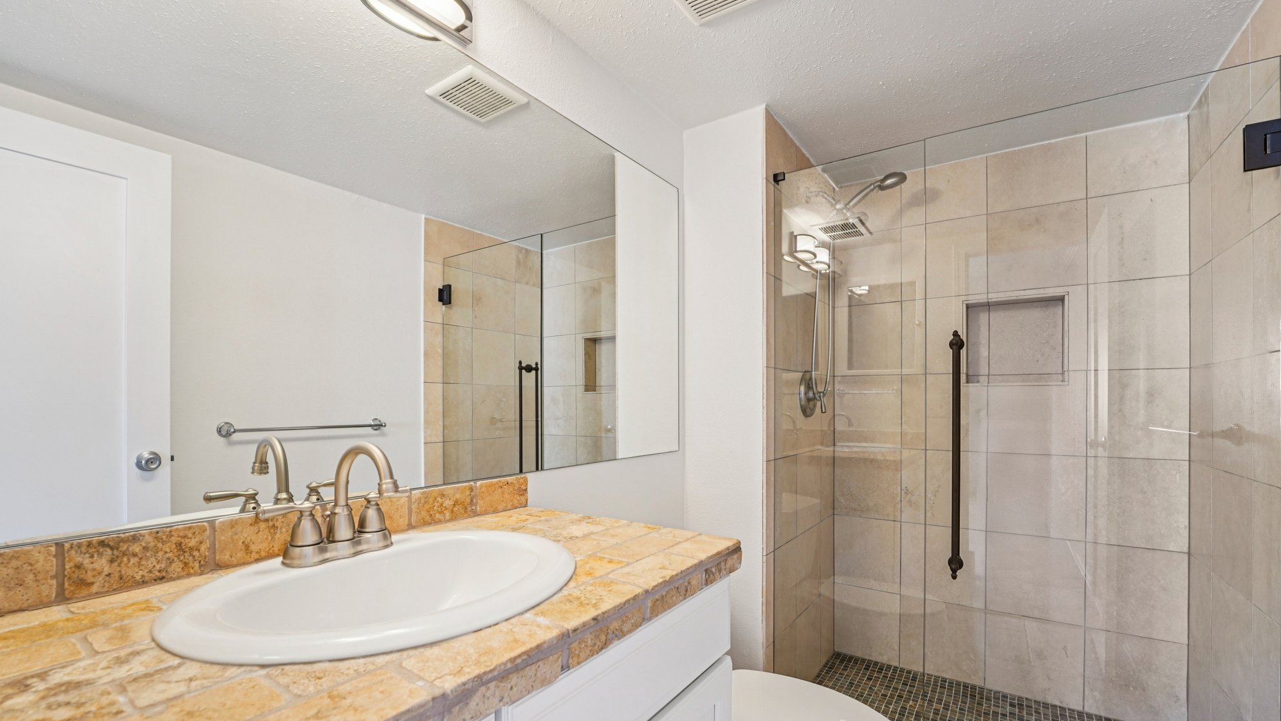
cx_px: 646
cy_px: 414
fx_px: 509
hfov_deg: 103.0
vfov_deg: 70.1
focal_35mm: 15
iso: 400
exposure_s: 1/6
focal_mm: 14
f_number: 8
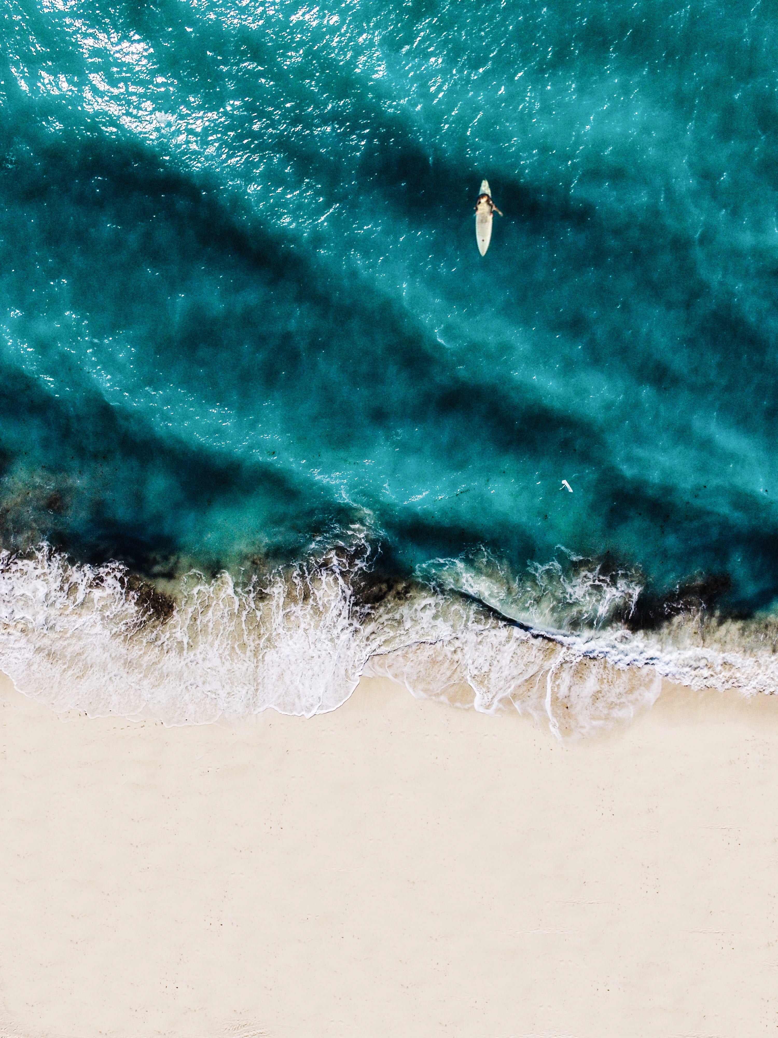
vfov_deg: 81.7
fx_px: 599
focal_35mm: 20
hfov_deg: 66.0
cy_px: 519
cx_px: 389
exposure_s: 1/3200
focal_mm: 3.61
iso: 100
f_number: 2.8
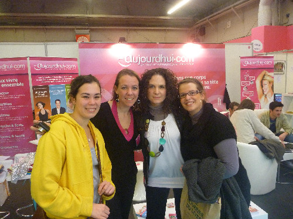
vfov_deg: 49.7
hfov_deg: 63.4
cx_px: 146
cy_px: 110
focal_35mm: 28
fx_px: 237
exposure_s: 1/30
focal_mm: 4.9
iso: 400
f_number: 3.3
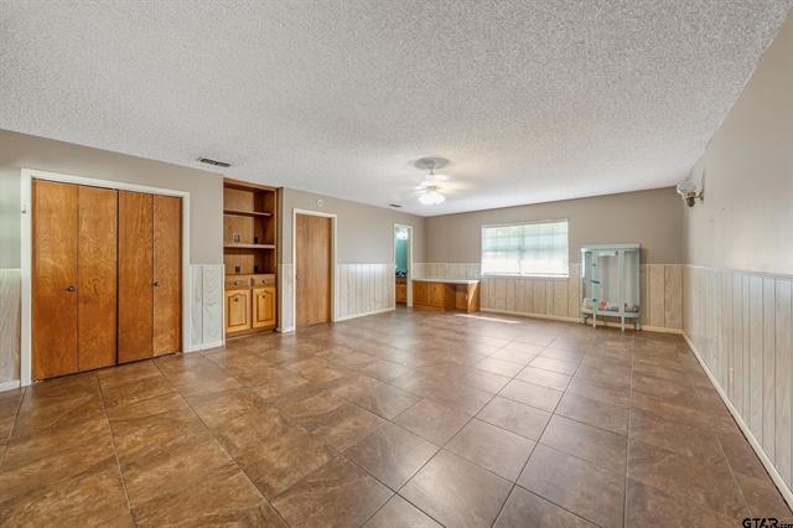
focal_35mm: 13
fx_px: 286
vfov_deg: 85.4
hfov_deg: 108.4
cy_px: 264
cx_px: 396
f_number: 8
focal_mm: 13
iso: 800
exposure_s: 1/4
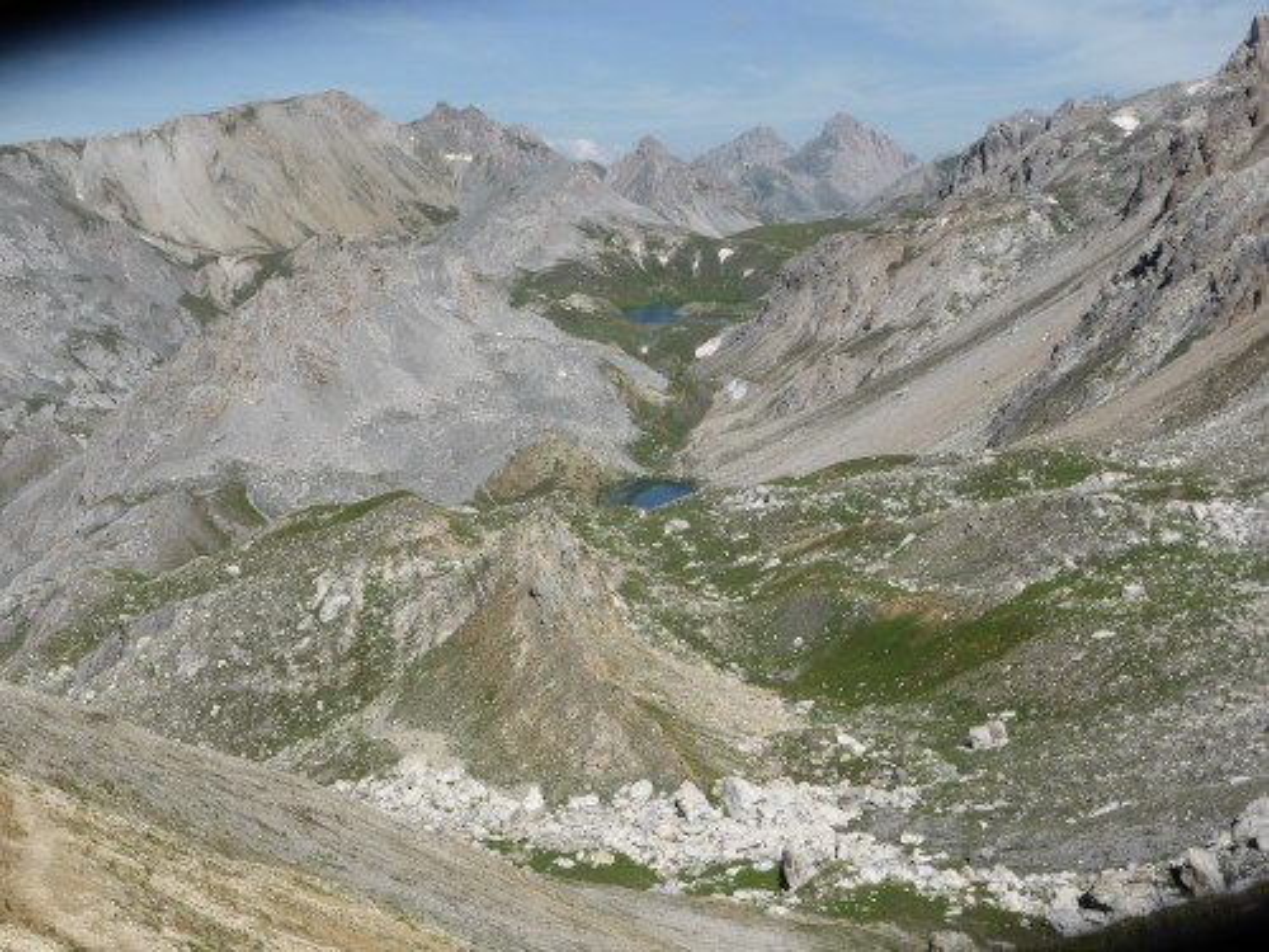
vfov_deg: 29.7
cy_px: 476
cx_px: 634
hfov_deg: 38.9
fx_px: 1796
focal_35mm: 49
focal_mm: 8.5
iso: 100
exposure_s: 1/1300
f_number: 4.2
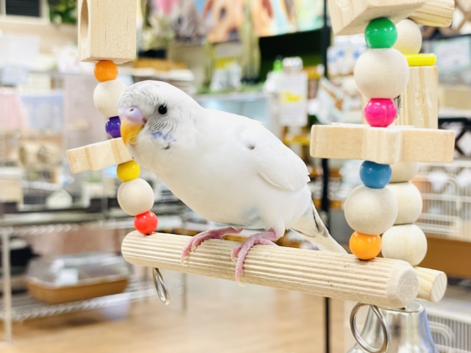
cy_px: 176
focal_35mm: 52
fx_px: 708
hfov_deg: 36.8
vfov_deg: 28.0
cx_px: 236
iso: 125
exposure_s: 1/99
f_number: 2
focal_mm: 6
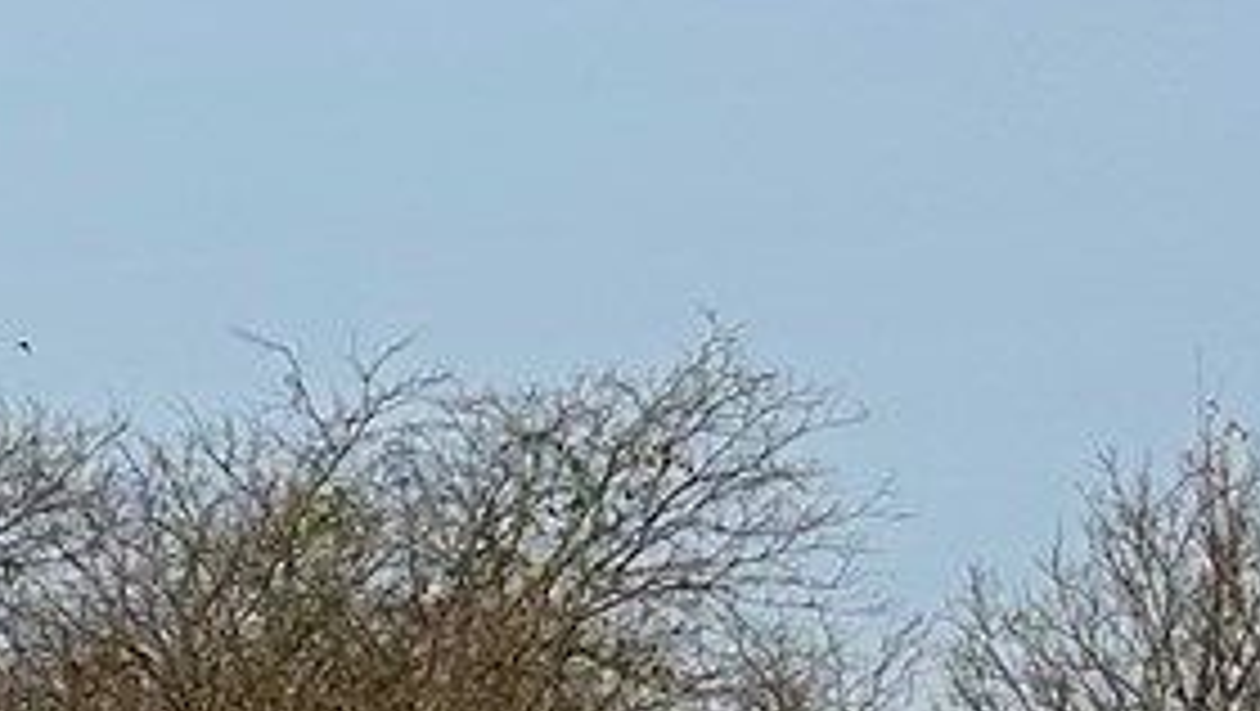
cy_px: 1184
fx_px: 5985
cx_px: -1728
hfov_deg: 10.4
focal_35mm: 179
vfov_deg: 6.7
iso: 80
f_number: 1.78
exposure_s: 1/7042
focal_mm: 6.86
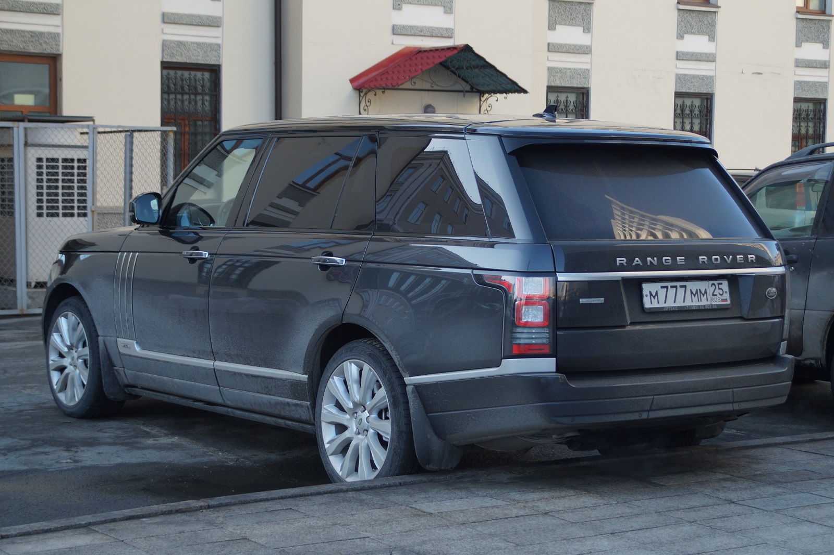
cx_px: 417
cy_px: 278
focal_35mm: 68
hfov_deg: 29.9
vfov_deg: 20.1
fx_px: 1563
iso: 160
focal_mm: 45
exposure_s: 1/160
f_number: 4.5
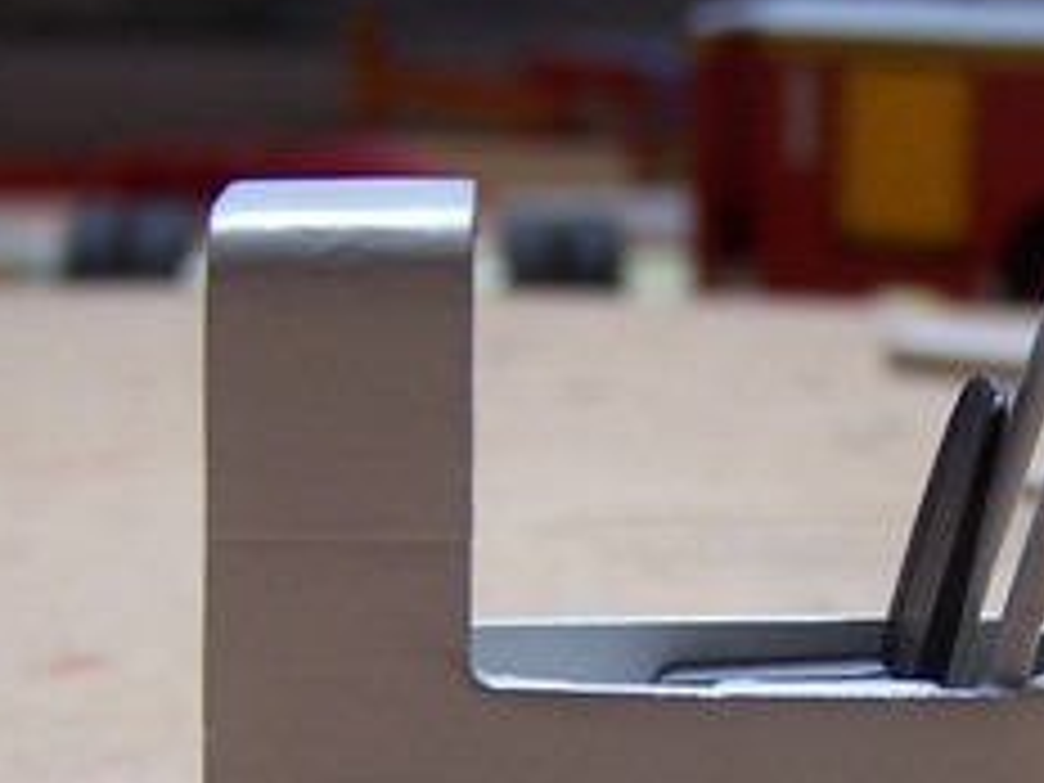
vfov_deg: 13.9
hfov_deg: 18.7
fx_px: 3167
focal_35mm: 105
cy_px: 792
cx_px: 698
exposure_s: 1/125
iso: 80
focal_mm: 6.3
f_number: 2.8
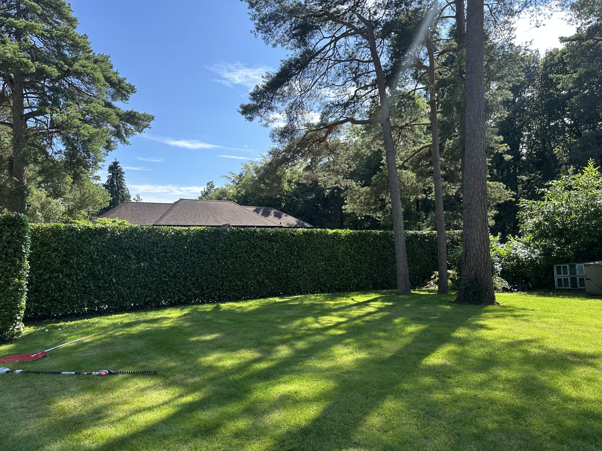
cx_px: 301
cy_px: 226
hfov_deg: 71.6
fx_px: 417
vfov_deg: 56.8
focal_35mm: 24
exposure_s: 1/1812
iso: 80
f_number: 1.78
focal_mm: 6.86
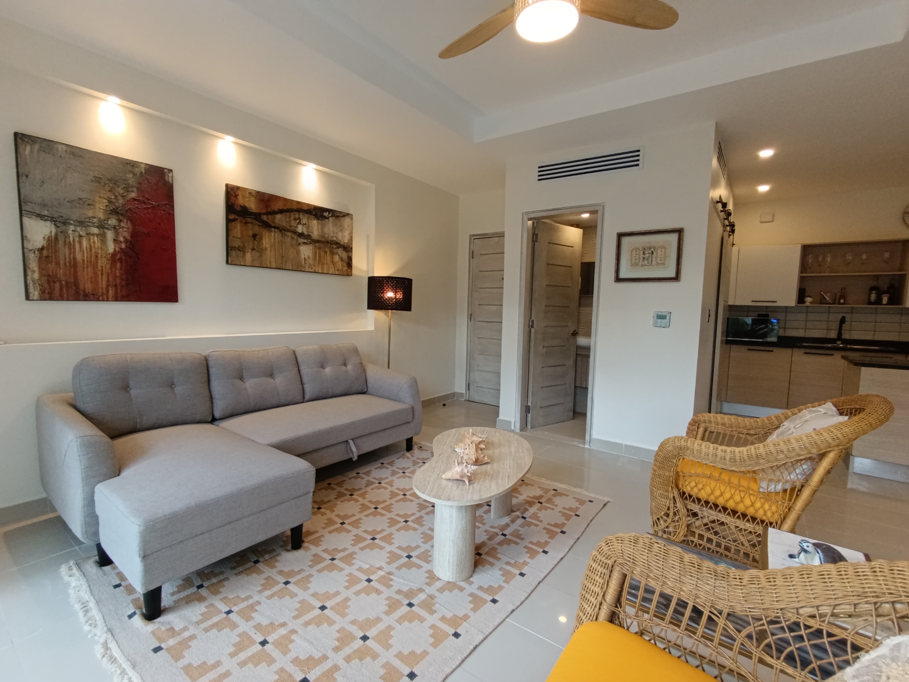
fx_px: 420
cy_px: 341
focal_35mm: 16
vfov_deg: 78.1
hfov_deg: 94.5
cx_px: 454
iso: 160
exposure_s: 1/50
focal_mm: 1.65
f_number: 2.2
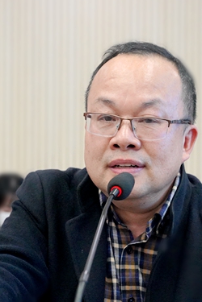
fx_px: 841
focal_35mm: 100
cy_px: 211
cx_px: 123
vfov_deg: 20.3
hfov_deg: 13.7
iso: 4000
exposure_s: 1/160
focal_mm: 46.9
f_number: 4
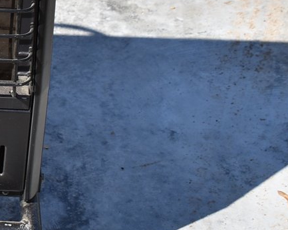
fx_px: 1508
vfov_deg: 8.7
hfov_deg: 10.4
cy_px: 28
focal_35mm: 177
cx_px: -204
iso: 125
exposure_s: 1/250
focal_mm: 32
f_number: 8
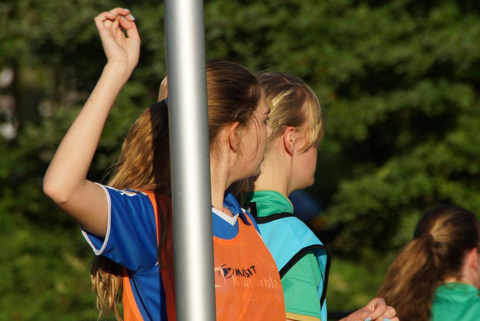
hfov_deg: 5.5
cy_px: 160
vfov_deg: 3.7
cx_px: 240
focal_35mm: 375
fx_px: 5003
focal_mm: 250
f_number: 7.1
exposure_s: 1/1000
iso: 320
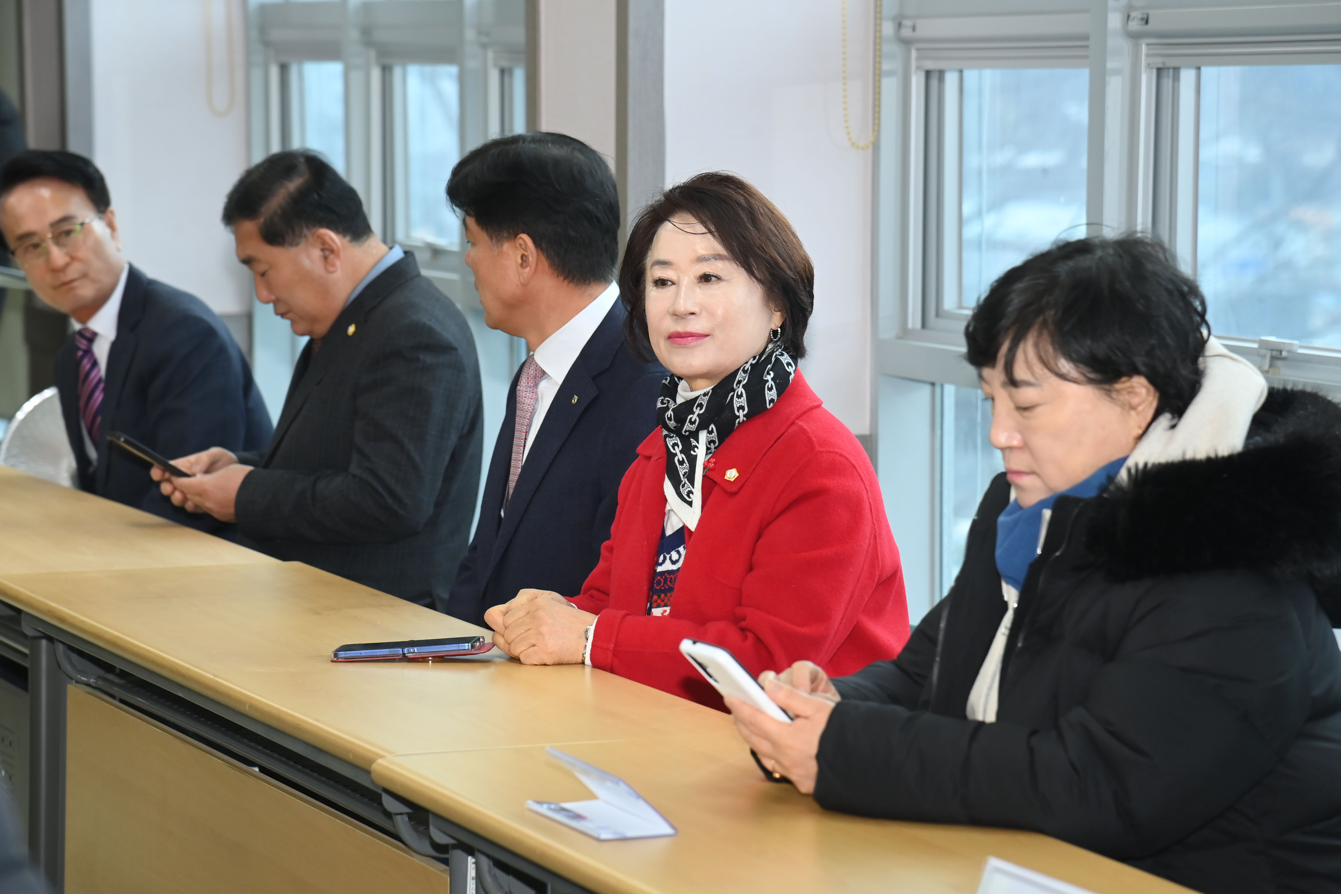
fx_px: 4470
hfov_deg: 17.1
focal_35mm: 120
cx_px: 670
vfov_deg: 11.4
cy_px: 447
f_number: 6.3
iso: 1600
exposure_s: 1/250
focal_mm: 120
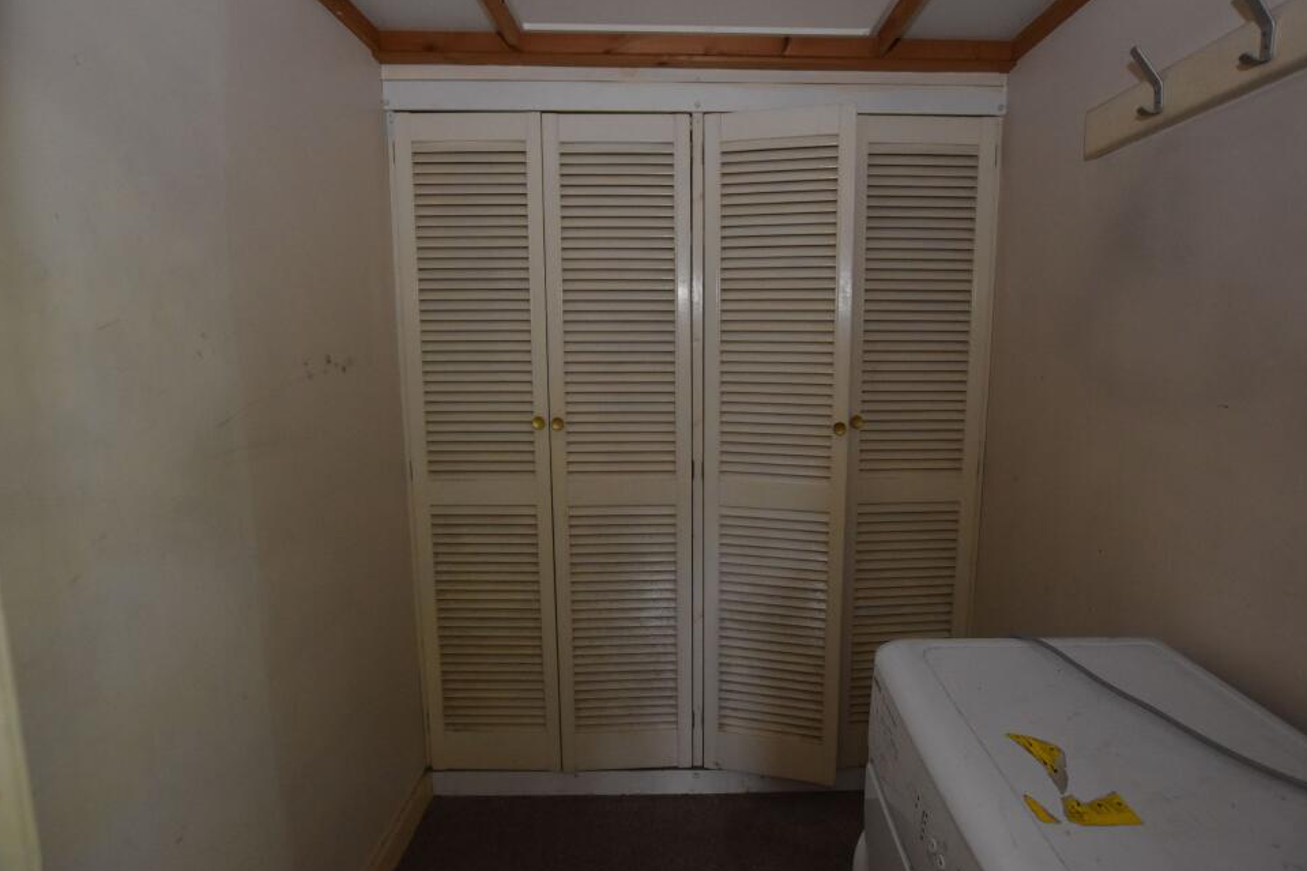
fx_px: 581
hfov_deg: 96.7
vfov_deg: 73.7
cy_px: 416
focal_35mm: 16
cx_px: 683
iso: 1600
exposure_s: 1/50
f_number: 4
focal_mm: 10
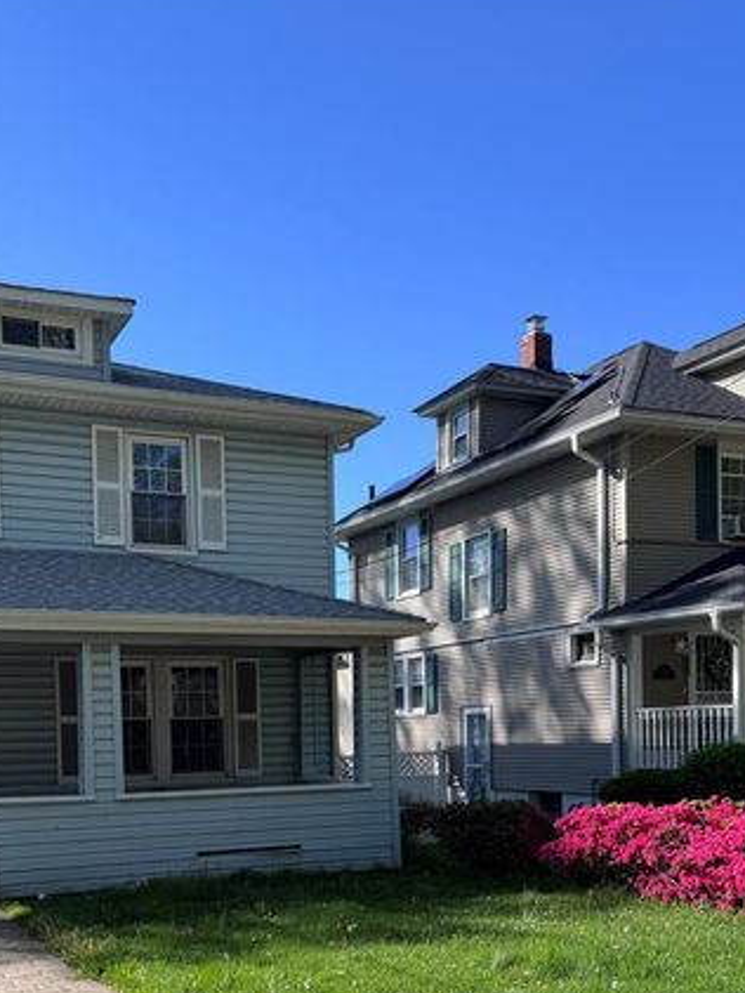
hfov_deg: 37.2
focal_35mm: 38
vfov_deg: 47.0
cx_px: 233
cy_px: 758
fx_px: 1090
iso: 80
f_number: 1.78
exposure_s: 1/2252
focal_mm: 6.76
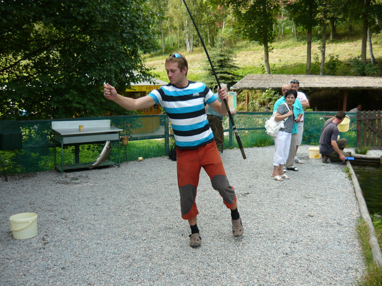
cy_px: 143
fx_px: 364
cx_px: 191
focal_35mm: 33
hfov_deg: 55.4
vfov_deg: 42.9
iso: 100
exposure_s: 1/320
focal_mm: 5.5
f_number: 2.8
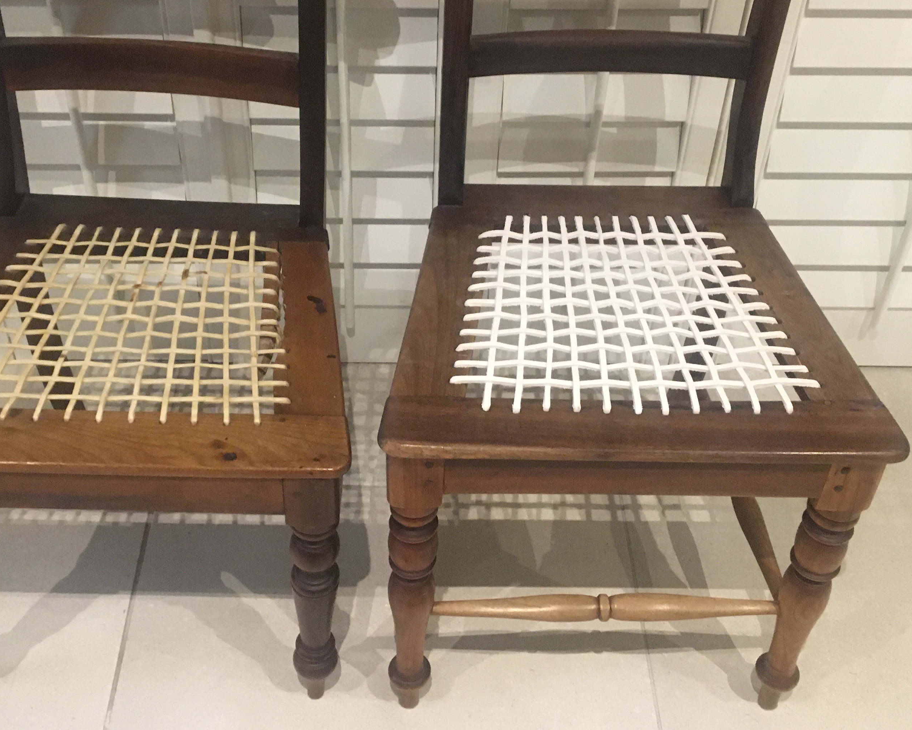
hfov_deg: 41.1
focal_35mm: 45
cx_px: 439
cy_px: 276
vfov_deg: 33.3
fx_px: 1215
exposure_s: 1/17
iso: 250
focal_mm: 4.15
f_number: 2.2
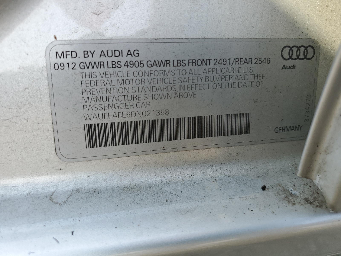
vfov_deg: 53.1
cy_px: 128
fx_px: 256
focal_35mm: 26
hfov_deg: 67.3
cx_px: 170
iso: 50
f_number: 1.5
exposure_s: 1/556
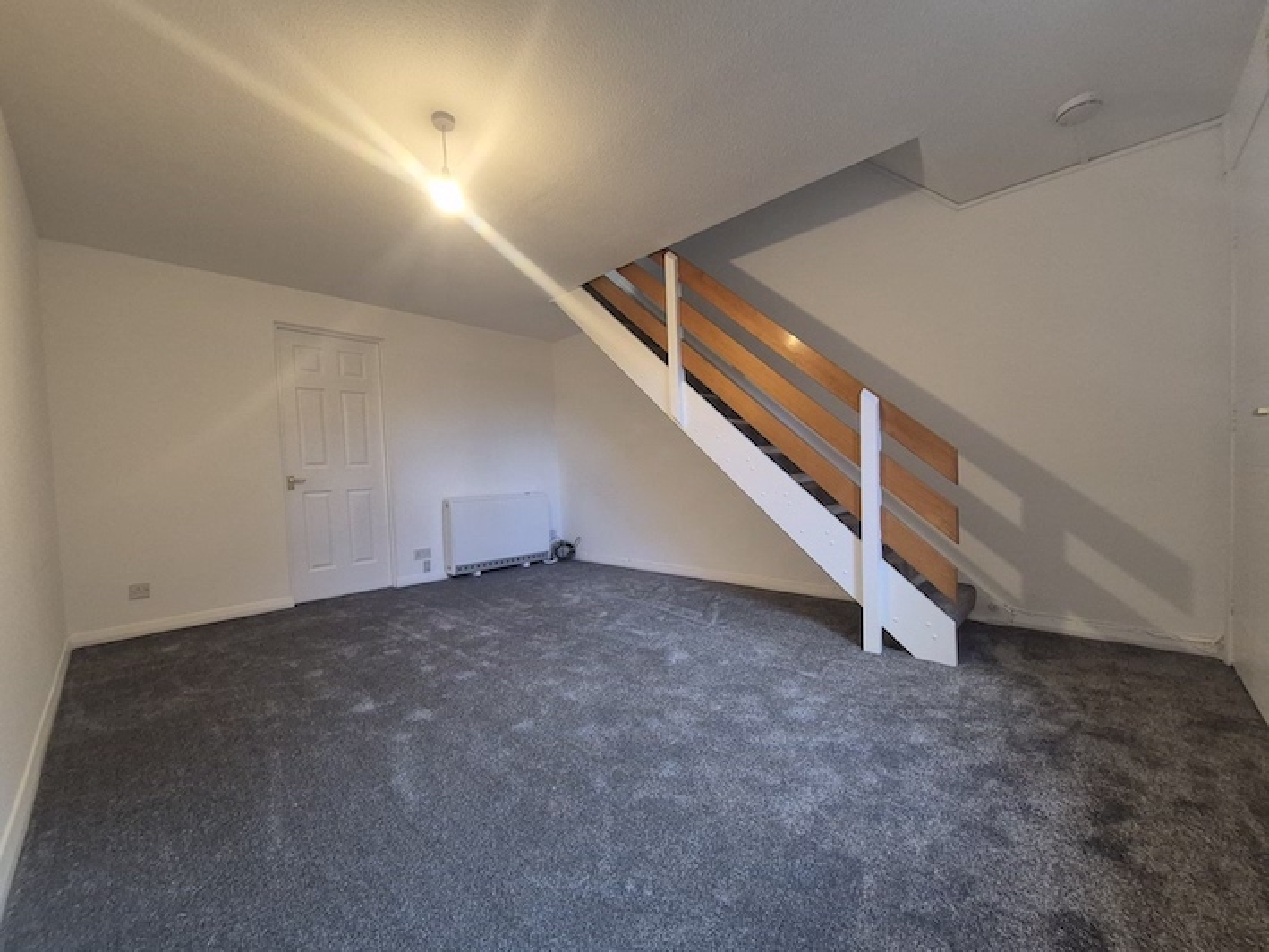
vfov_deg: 89.9
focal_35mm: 13
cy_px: 476
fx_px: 477
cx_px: 634
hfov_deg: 106.2
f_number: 2.2
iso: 250
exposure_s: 1/50
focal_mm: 1.74
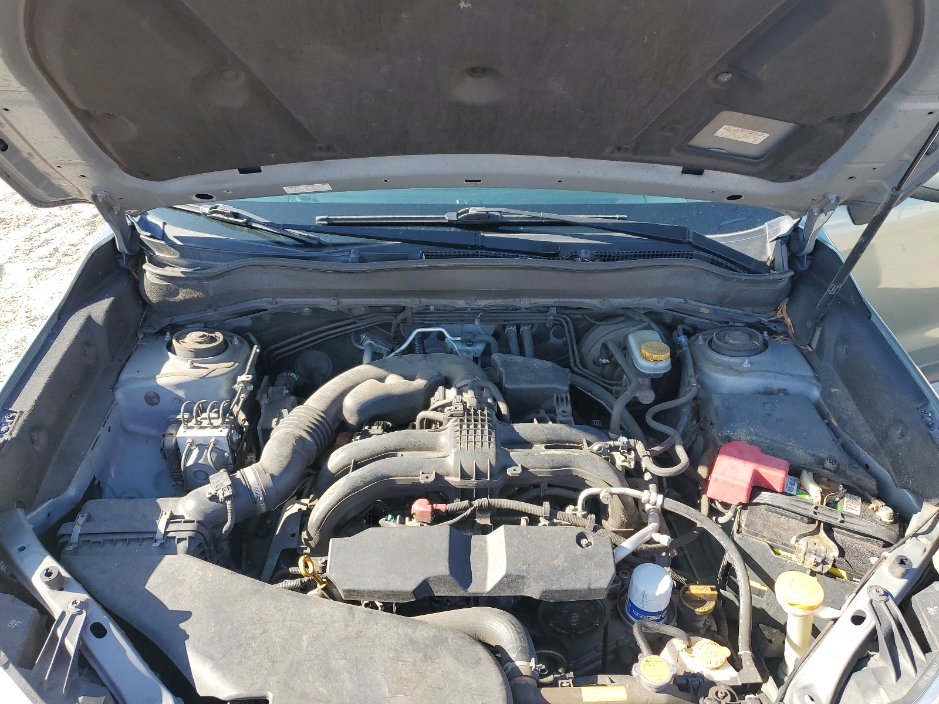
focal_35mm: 26
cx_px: 470
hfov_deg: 67.3
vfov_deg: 53.1
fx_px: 705
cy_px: 352
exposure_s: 1/526
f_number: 1.5
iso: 50
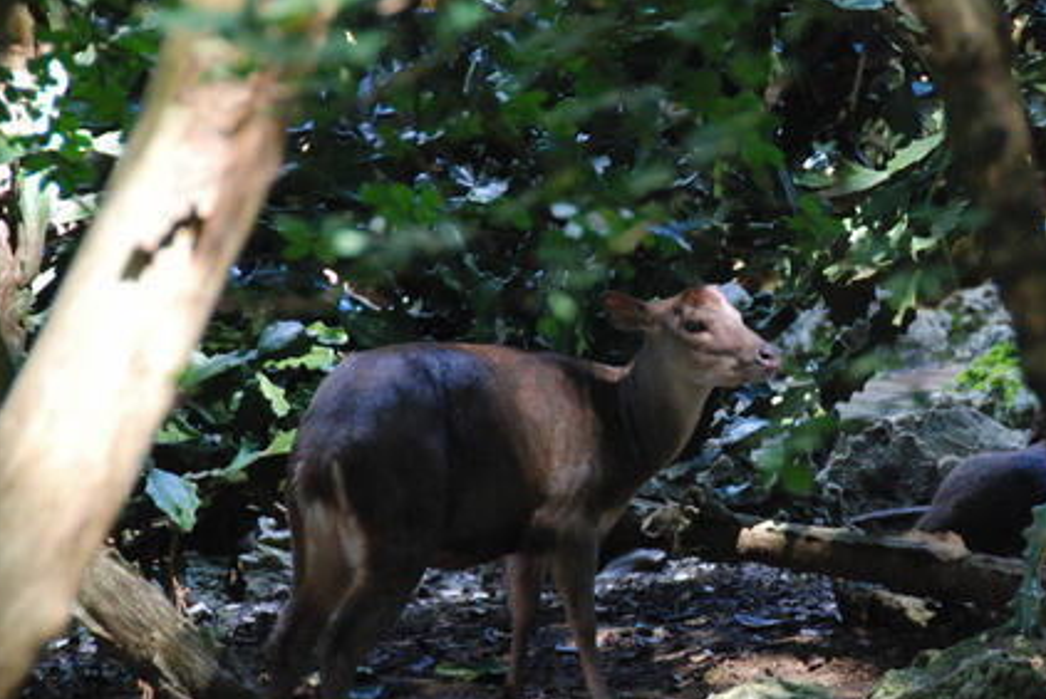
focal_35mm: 373
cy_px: 335
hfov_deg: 5.5
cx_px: 709
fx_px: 10845
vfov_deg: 3.7
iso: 1600
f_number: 5.6
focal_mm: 150
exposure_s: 1/100
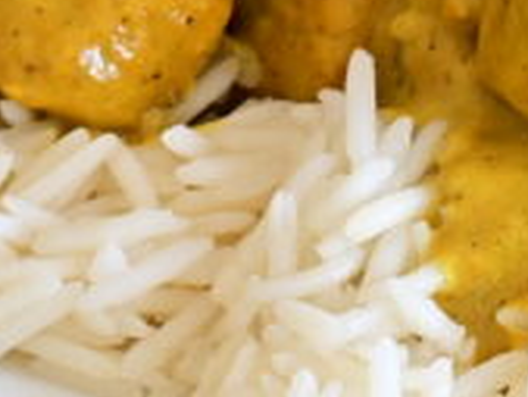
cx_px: 722
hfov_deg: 4.4
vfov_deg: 3.3
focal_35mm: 447
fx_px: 6823
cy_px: -152
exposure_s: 1/6
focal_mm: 73
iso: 200
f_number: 11
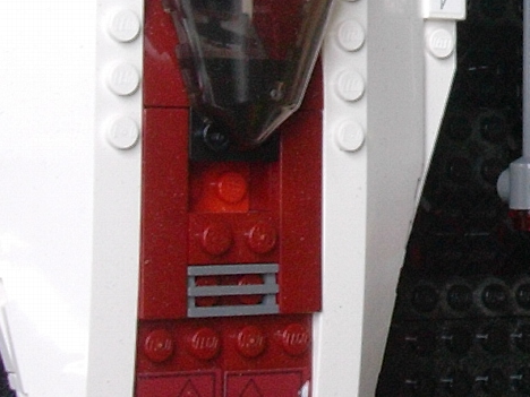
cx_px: 702
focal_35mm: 154
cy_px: -86
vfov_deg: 9.5
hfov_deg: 12.4
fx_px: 2358
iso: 70
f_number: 2.9
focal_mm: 6.7
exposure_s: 1/24.6
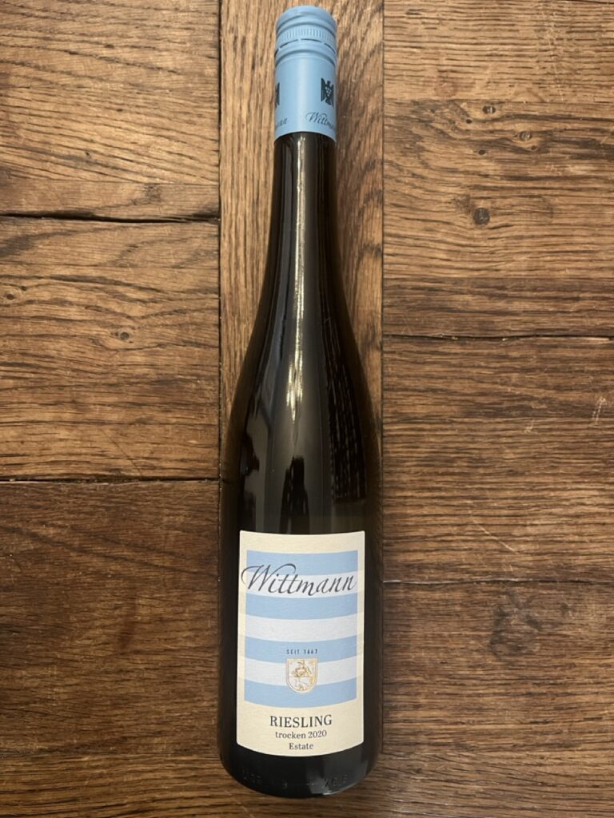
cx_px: 307
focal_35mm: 26
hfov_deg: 53.1
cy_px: 409
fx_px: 615
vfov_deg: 67.3
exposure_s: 1/50
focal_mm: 5.1
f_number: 1.6
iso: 500
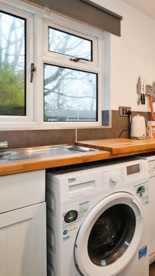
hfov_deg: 39.1
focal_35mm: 26
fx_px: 190
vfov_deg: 71.6
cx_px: 155
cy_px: 122
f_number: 6.3
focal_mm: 14
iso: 1000
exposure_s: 1/25
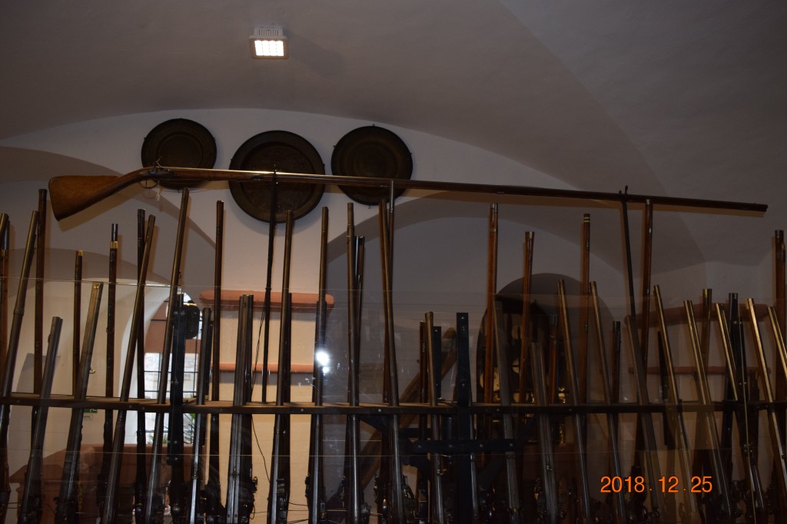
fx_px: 590
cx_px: 394
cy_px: 262
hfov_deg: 67.4
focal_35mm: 27
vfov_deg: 47.9
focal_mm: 18
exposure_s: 1/80
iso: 800
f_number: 4.5
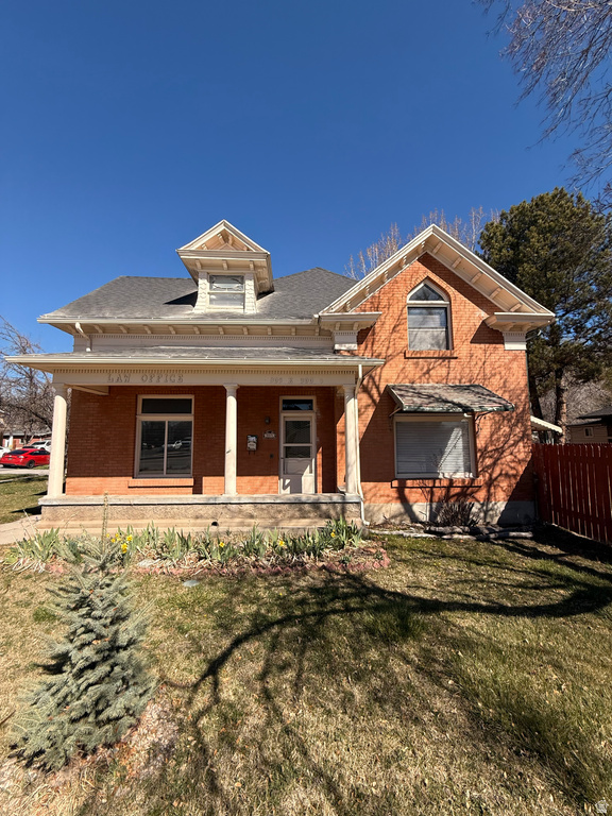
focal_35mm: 14
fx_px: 330
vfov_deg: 102.1
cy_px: 408
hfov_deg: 85.7
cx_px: 306
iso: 50
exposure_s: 1/1961
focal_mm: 2.22
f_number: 2.2
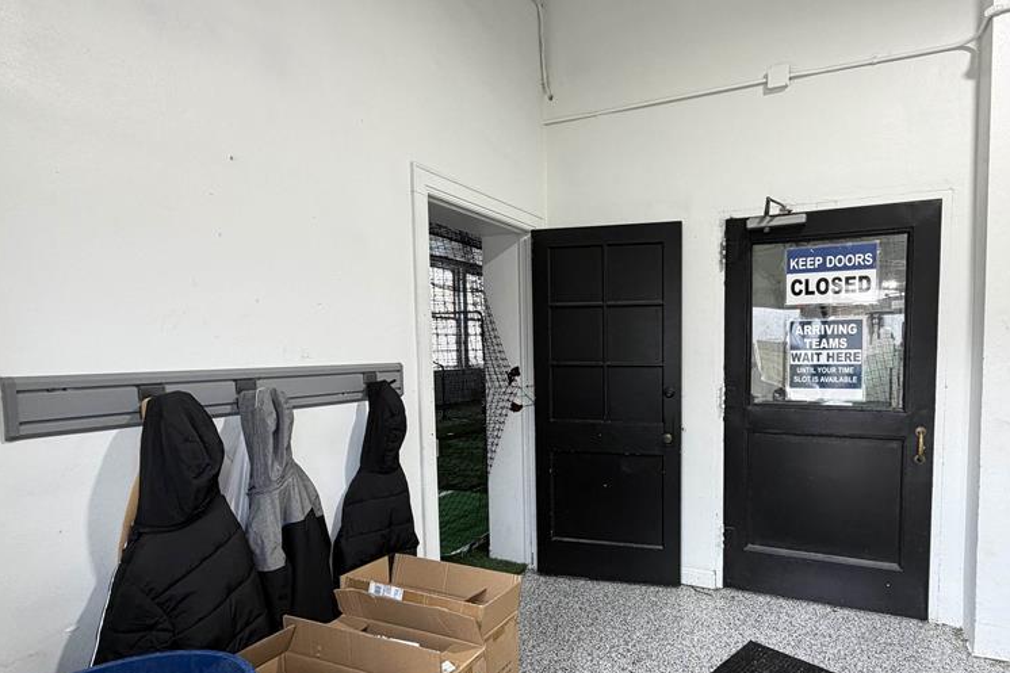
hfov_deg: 82.6
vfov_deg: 61.6
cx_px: 623
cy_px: 390
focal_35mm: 20
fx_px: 561
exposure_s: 1/121
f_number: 2.2
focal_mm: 2.22
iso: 125
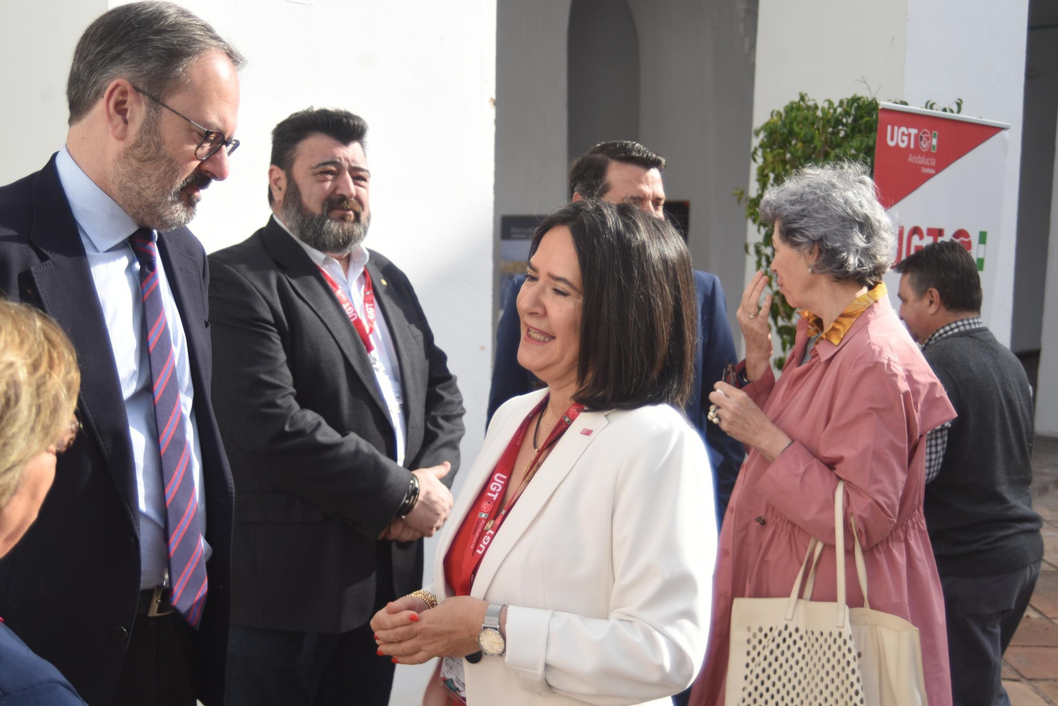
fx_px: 1323
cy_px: 353
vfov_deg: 29.9
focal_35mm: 45
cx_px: 529
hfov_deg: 43.6
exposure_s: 1/500
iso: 100
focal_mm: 45
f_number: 4
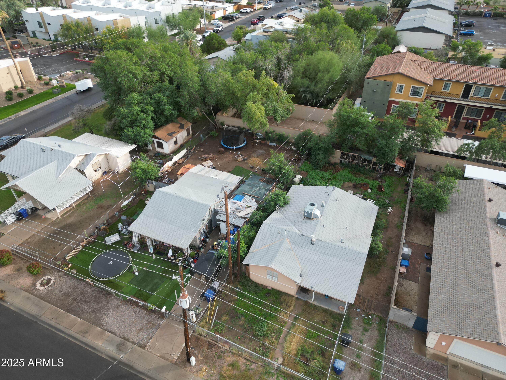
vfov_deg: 56.8
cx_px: 253
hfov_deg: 71.6
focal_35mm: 24
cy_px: 190
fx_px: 351
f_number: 1.7
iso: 130
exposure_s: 1/400
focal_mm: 6.72
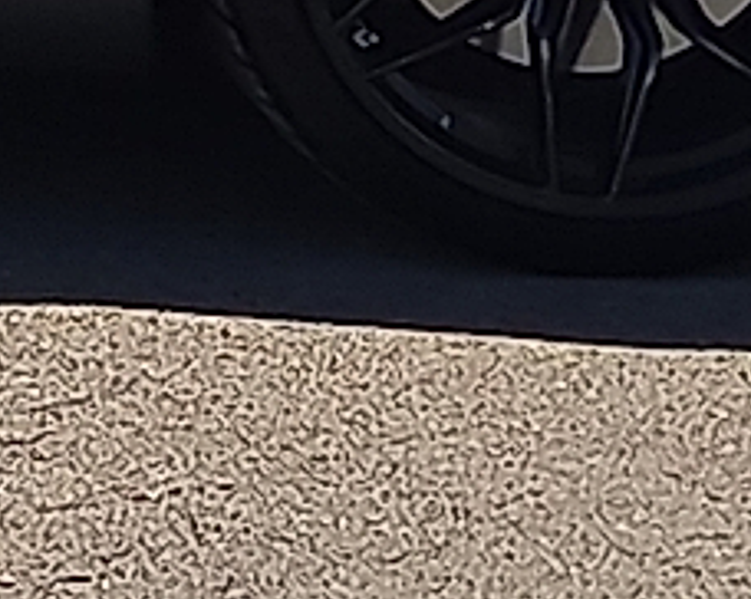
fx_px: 7151
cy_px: -352
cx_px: -1005
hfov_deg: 5.8
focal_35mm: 322
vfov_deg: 4.8
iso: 25
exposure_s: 1/1429
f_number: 1.8
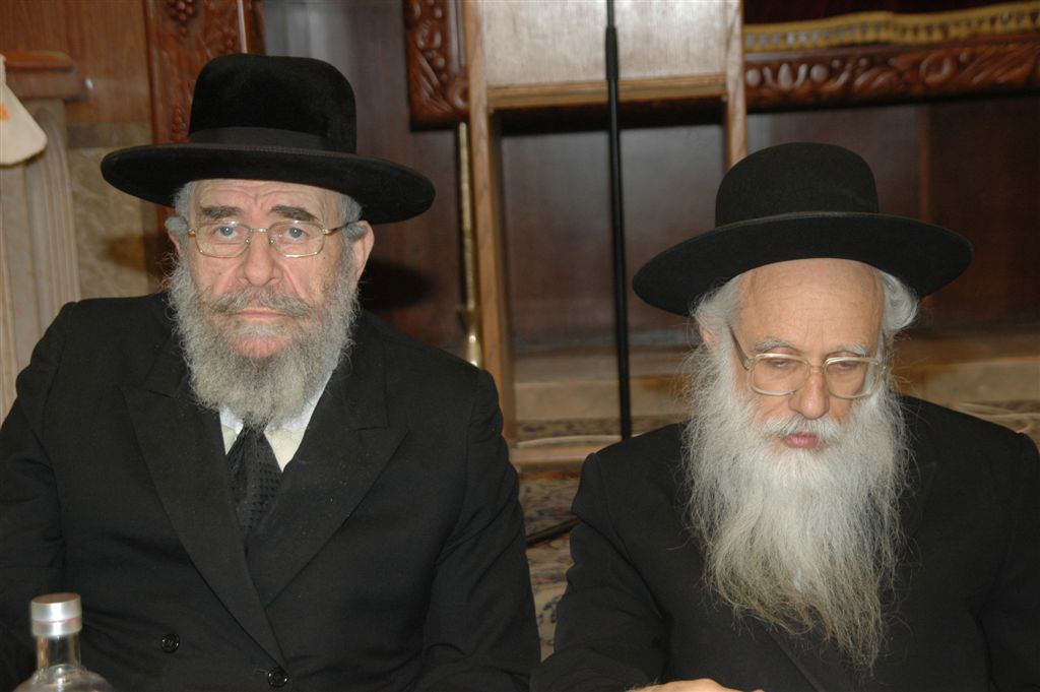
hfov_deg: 29.3
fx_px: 1992
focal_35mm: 69
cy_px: 346
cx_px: 520
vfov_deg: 19.7
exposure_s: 1/60
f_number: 5
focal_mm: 46
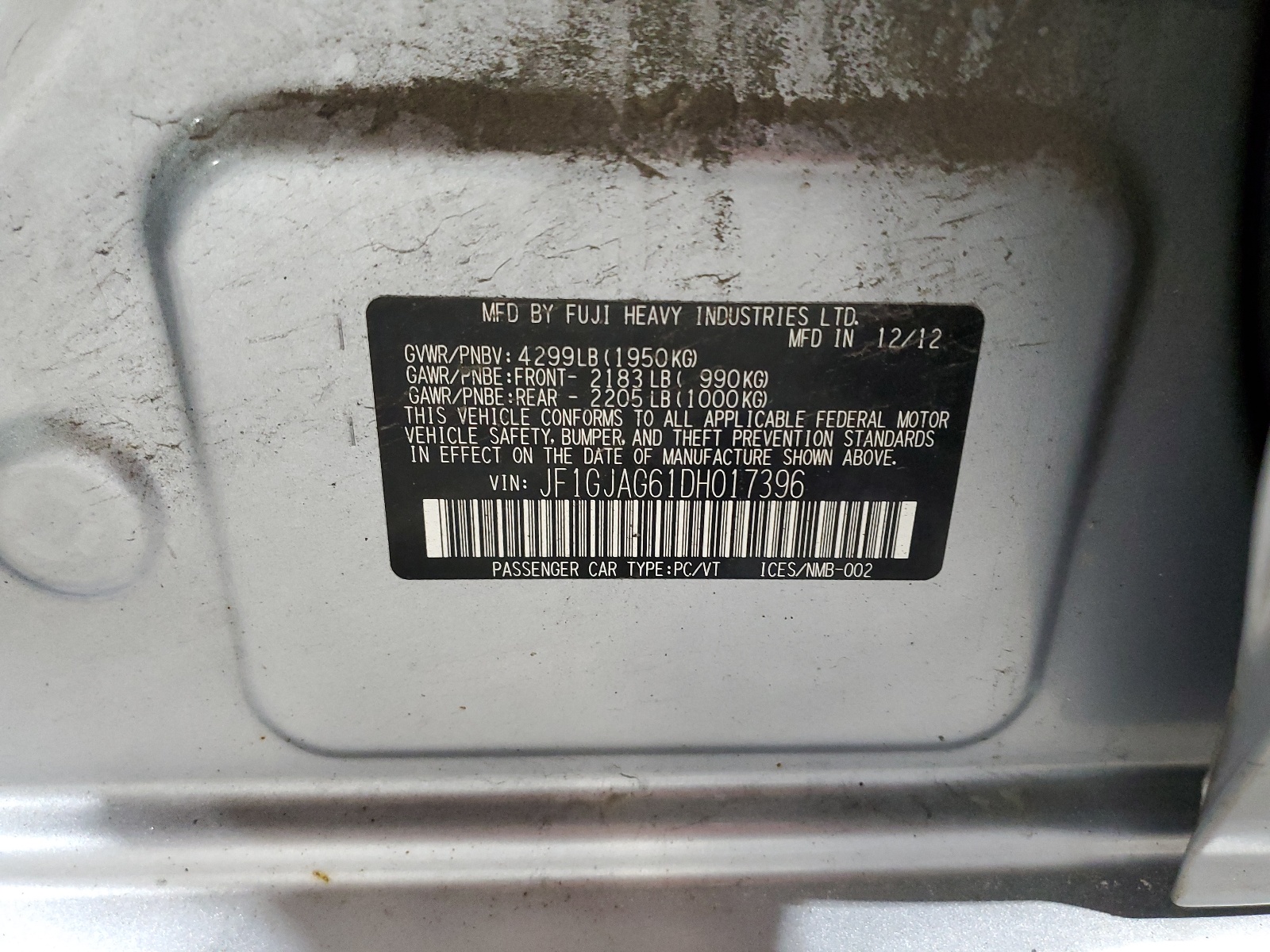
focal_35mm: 26
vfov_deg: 53.1
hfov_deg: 67.3
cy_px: 476
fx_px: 954
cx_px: 635
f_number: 1.5
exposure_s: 1/60.2
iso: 296
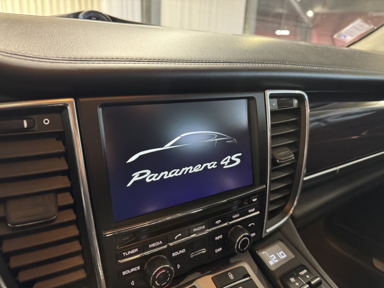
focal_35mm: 24
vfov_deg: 56.8
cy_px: 144
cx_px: 192
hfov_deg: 71.6
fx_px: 266
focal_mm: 6.76
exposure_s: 1/33
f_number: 1.78
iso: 800
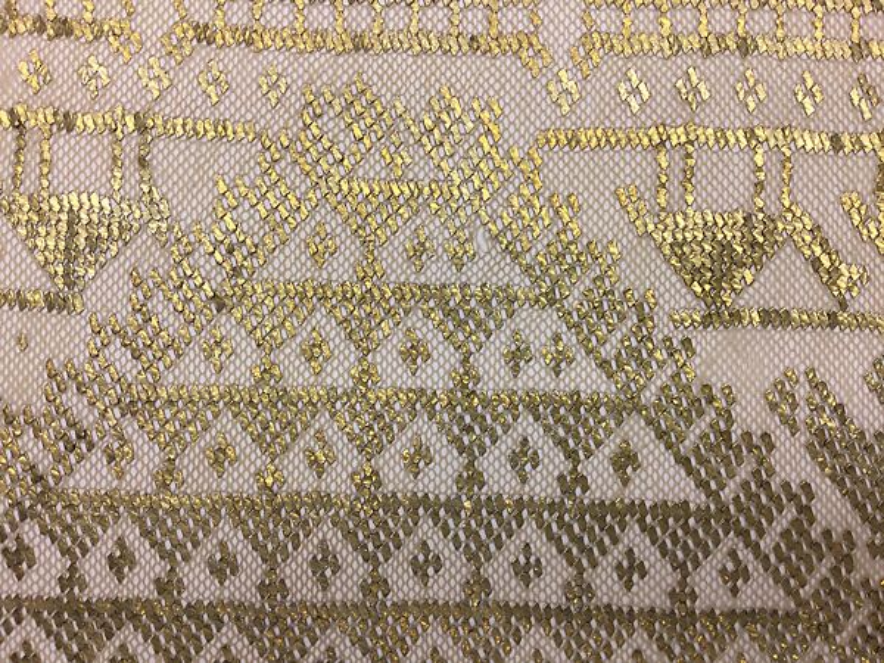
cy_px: 332
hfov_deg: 58.4
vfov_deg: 45.4
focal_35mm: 31
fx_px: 792
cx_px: 442
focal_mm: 3.3
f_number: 2.4
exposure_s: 1/60
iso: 32
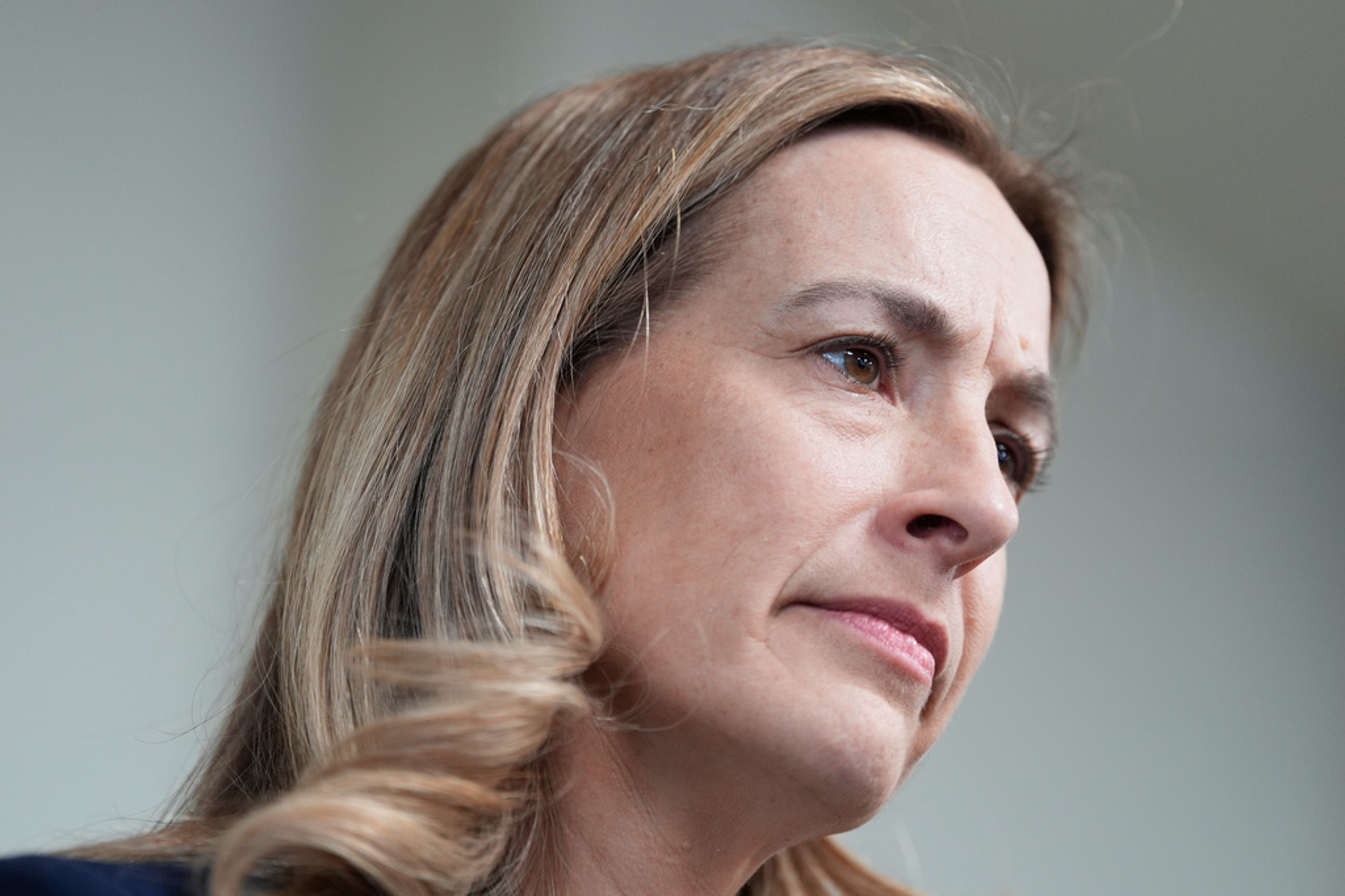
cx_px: 672
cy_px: 448
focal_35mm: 200
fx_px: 7473
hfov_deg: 10.3
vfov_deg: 6.9
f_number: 2.8
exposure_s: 1/250
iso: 1250
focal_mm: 200
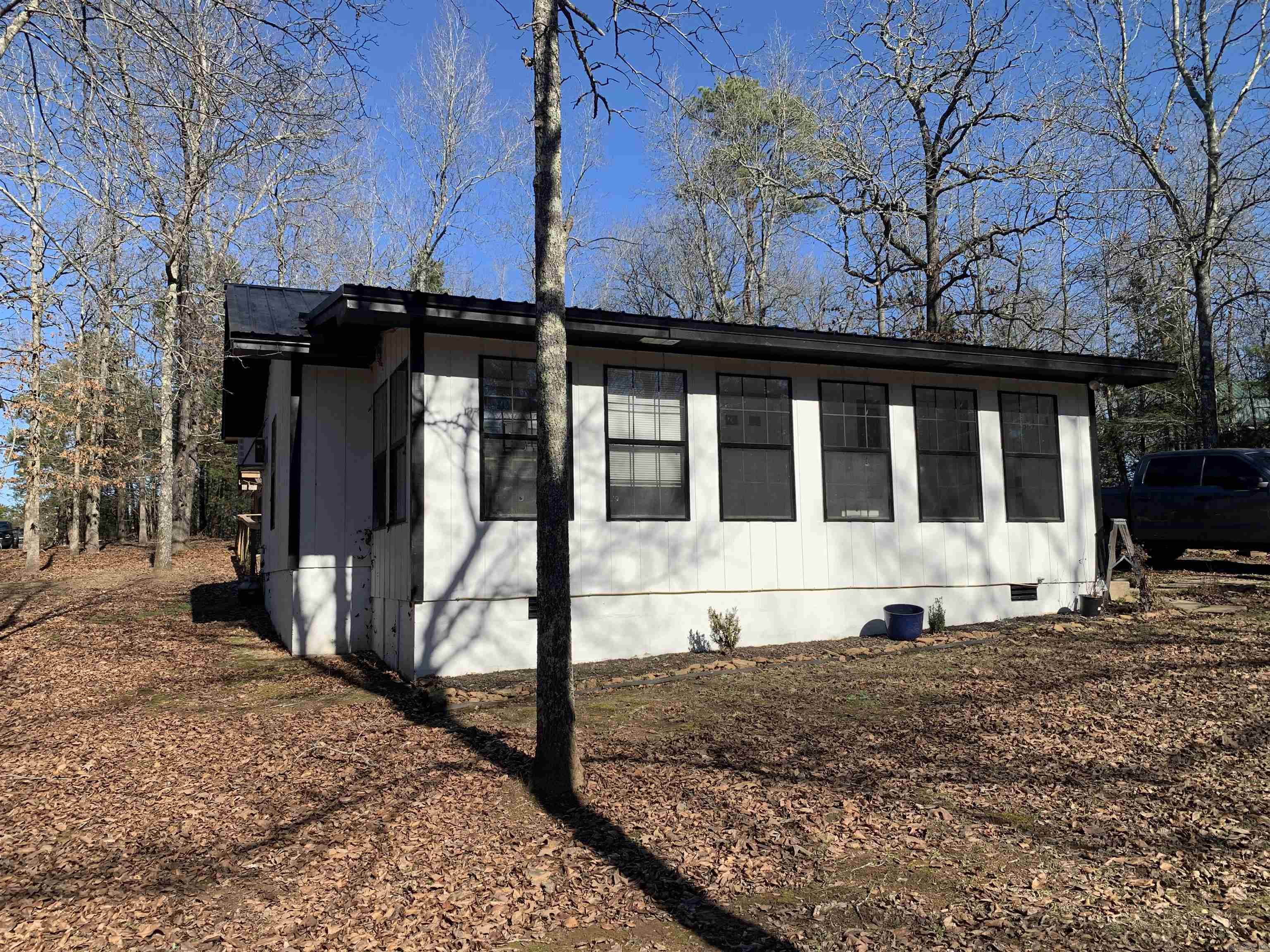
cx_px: 635
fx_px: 954
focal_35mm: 26
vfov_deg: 53.1
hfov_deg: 67.3
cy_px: 476
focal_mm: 4.25
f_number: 1.8
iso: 25
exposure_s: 1/2033
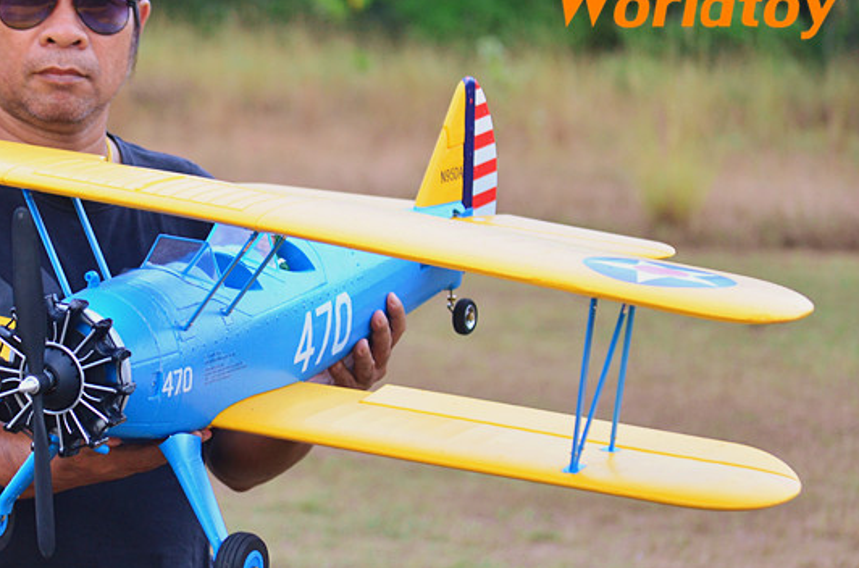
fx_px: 4404
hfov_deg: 11.1
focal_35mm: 185
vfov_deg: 7.4
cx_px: 215
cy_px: 293
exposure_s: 1/125
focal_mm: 82
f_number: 5
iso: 400
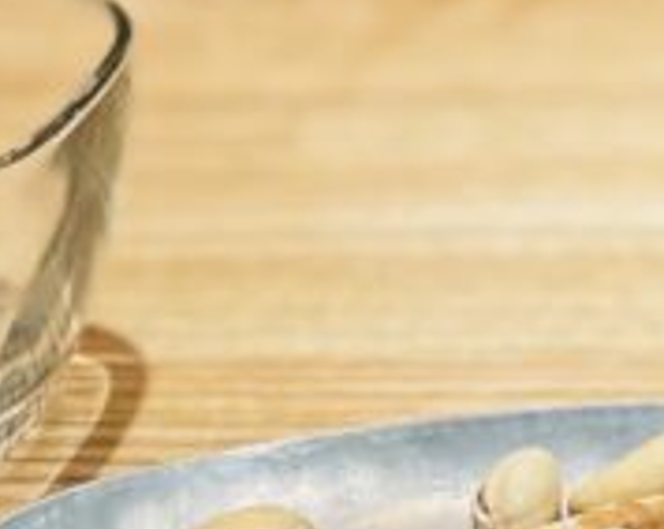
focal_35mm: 146
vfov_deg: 10.5
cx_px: 1179
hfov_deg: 12.2
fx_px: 2866
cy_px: 22
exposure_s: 1/60
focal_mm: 4.2
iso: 200
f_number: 1.6
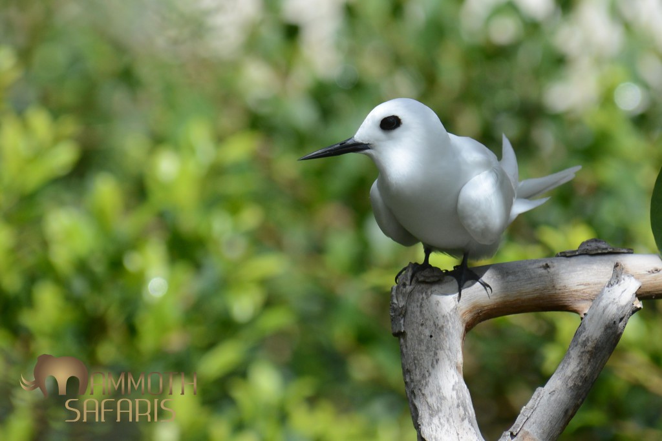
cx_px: 331
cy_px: 220
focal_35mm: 400
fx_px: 7356
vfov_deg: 3.4
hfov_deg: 5.2
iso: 400
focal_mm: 400
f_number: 6.3
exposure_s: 1/1600
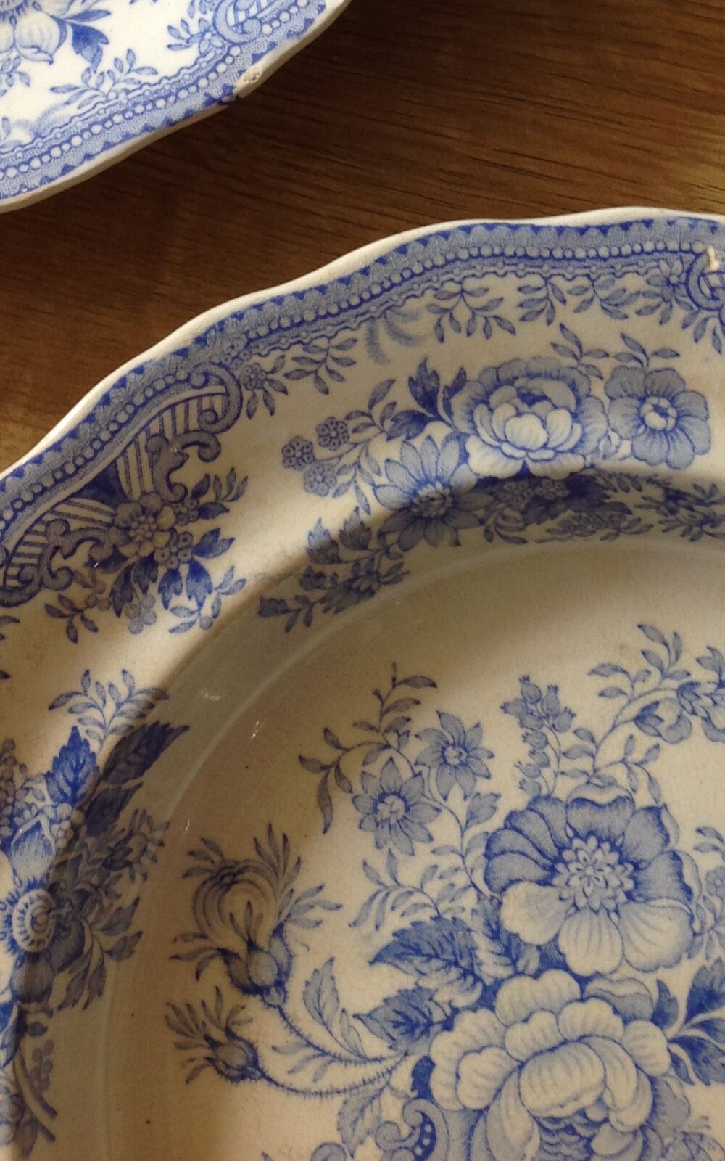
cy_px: 235
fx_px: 1897
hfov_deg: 21.6
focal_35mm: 60
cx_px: 470
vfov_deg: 33.1
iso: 50
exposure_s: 1/24
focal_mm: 4.28
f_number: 2.4
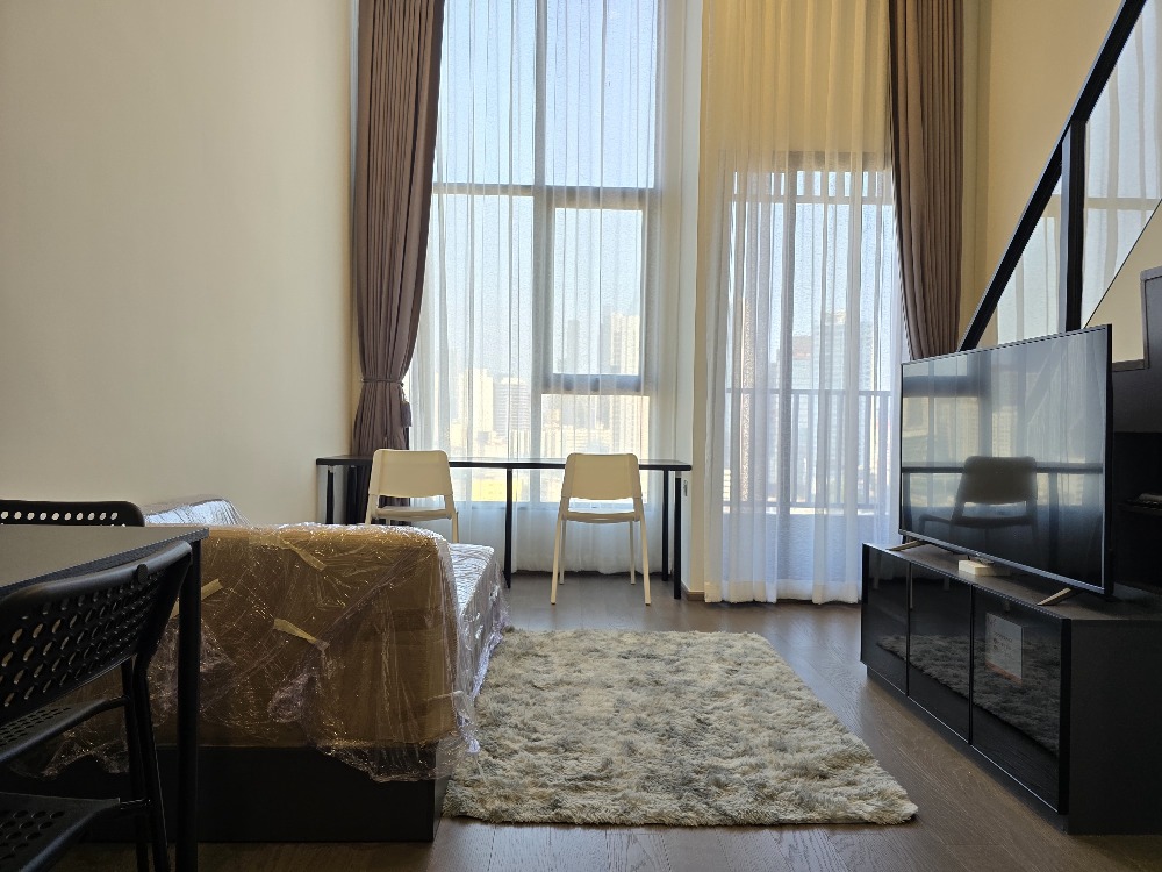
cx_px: 581
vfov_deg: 58.9
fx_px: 772
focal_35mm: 23
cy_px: 436
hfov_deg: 73.9
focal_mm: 6.3
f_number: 1.7
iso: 100
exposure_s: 1/100
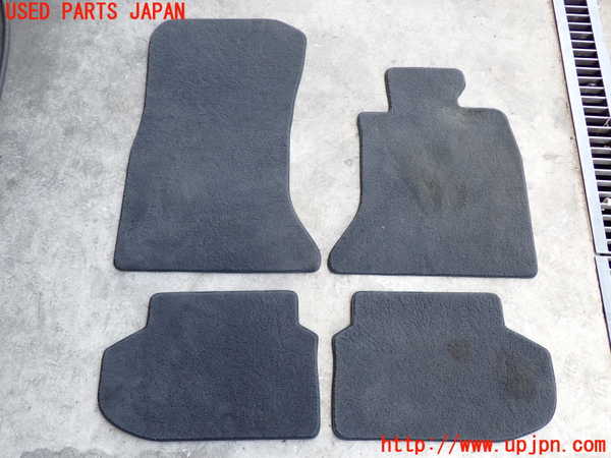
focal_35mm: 28
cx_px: 306
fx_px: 494
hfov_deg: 63.4
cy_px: 229
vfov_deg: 49.7
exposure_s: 1/125
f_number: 2.2
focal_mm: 5.05
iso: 160
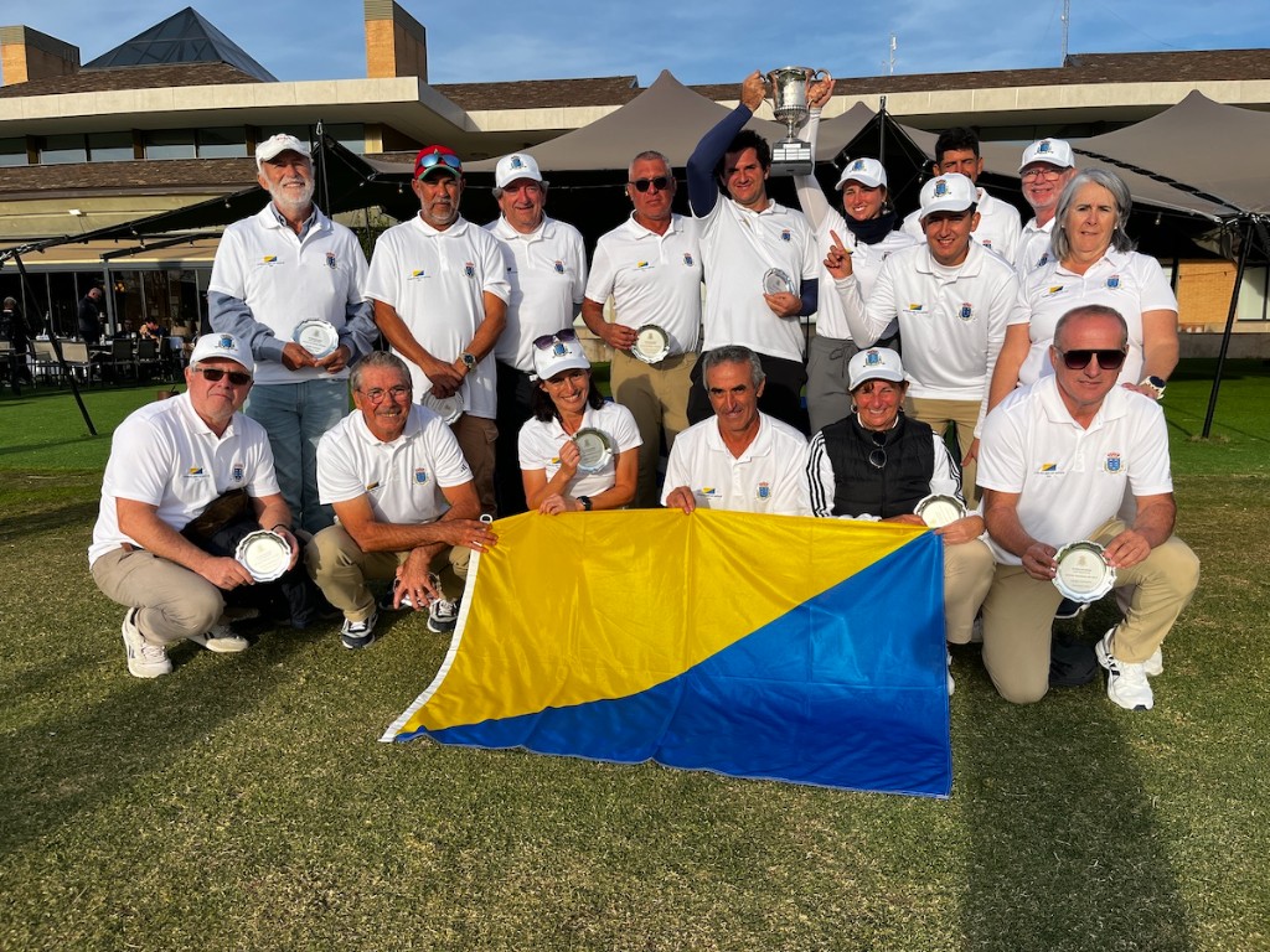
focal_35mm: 26
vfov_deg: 53.1
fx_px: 954
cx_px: 635
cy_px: 476
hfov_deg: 67.3
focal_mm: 5.1
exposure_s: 1/2967
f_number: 1.6
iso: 50
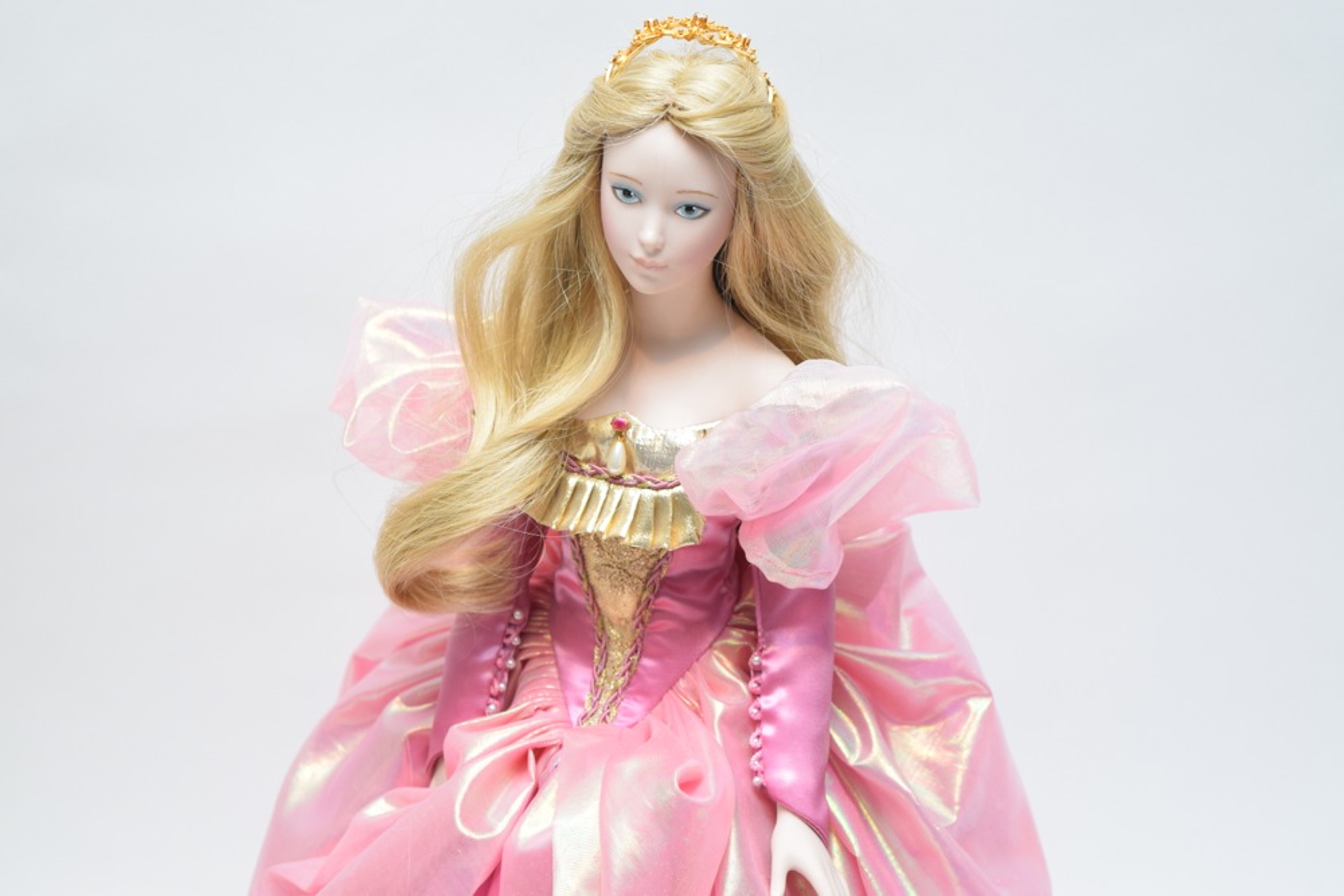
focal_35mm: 82
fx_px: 3080
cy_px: 448
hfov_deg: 24.6
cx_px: 672
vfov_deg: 16.6
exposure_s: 1/80
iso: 800
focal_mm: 55
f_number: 5.6
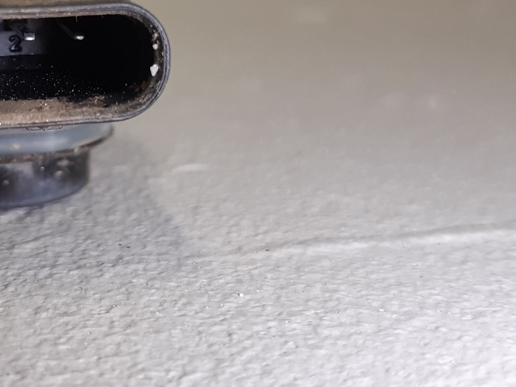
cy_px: 77
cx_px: 82
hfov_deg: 39.9
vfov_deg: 31.4
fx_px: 671
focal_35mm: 45
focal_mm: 3.93
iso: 80
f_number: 1.7
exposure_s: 1/50
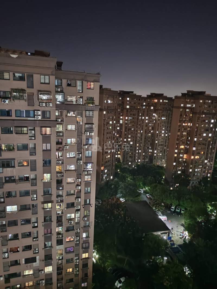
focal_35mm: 23
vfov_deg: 73.9
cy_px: 144
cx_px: 108
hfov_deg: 58.9
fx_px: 192
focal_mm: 5.56
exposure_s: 1/10
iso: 25370
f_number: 1.88
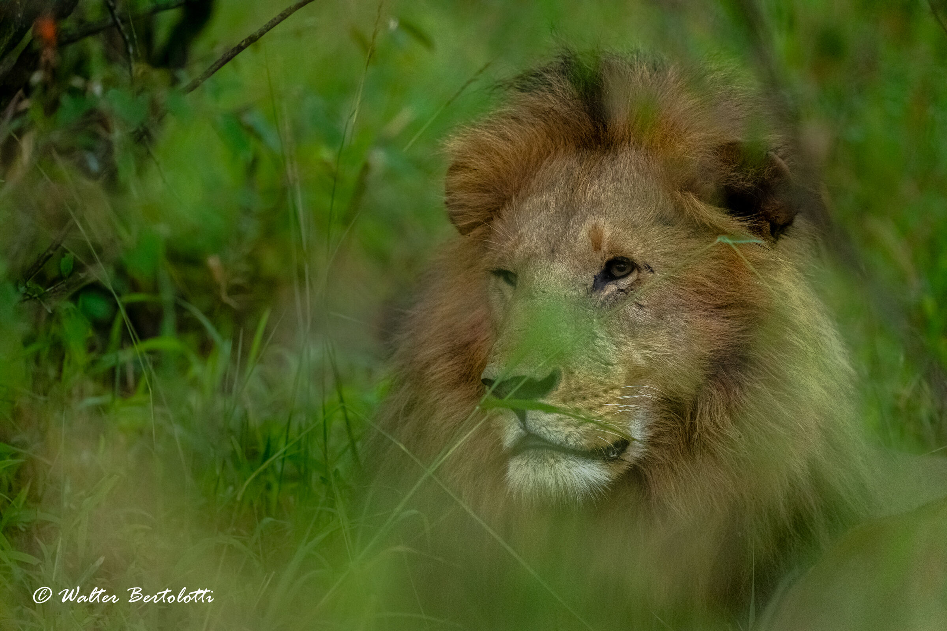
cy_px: 316
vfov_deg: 3.4
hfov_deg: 5.2
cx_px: 474
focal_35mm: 400
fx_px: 10521
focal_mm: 400
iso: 5000
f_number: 3.2
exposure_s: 1/1250
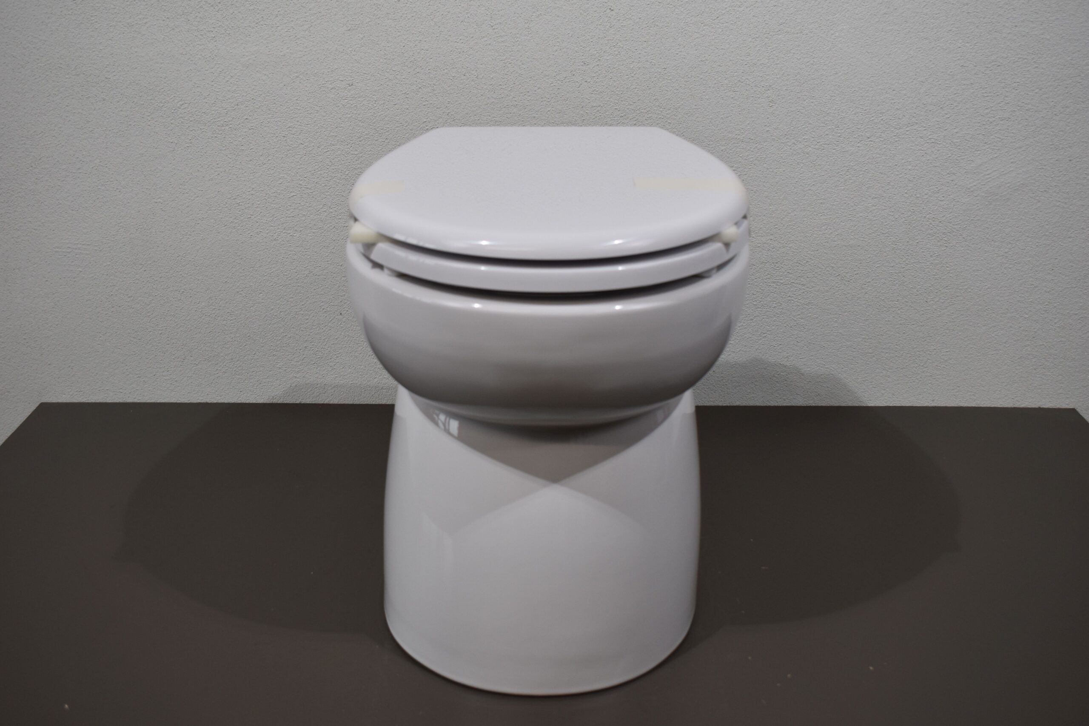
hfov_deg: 49.6
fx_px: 1180
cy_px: 363
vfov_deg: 34.2
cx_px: 544
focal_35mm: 39
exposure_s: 1/125
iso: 320
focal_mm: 26
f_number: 5.6
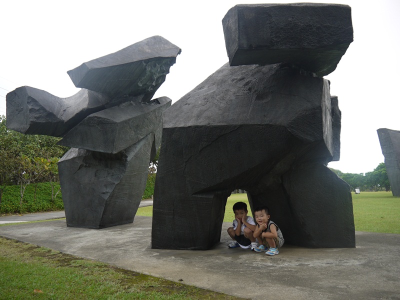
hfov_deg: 60.0
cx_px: 200
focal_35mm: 30
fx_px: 347
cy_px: 150
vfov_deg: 46.8
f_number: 4
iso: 100
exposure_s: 1/125
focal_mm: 15
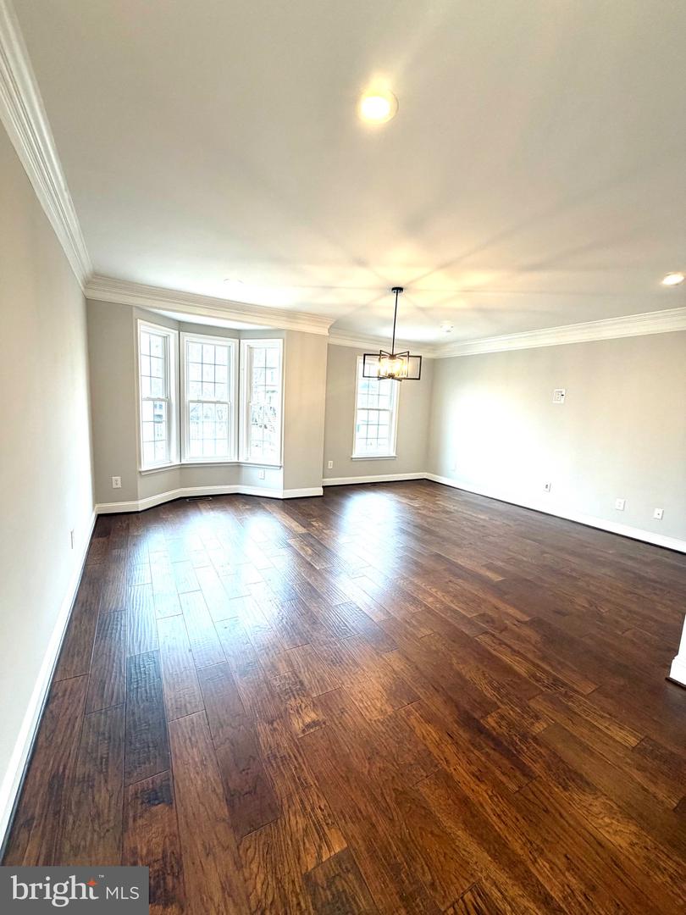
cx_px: 343
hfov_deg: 85.7
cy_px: 458
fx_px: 370
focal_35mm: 14
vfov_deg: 102.1
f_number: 2.2
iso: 160
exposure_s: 1/120
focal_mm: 2.22
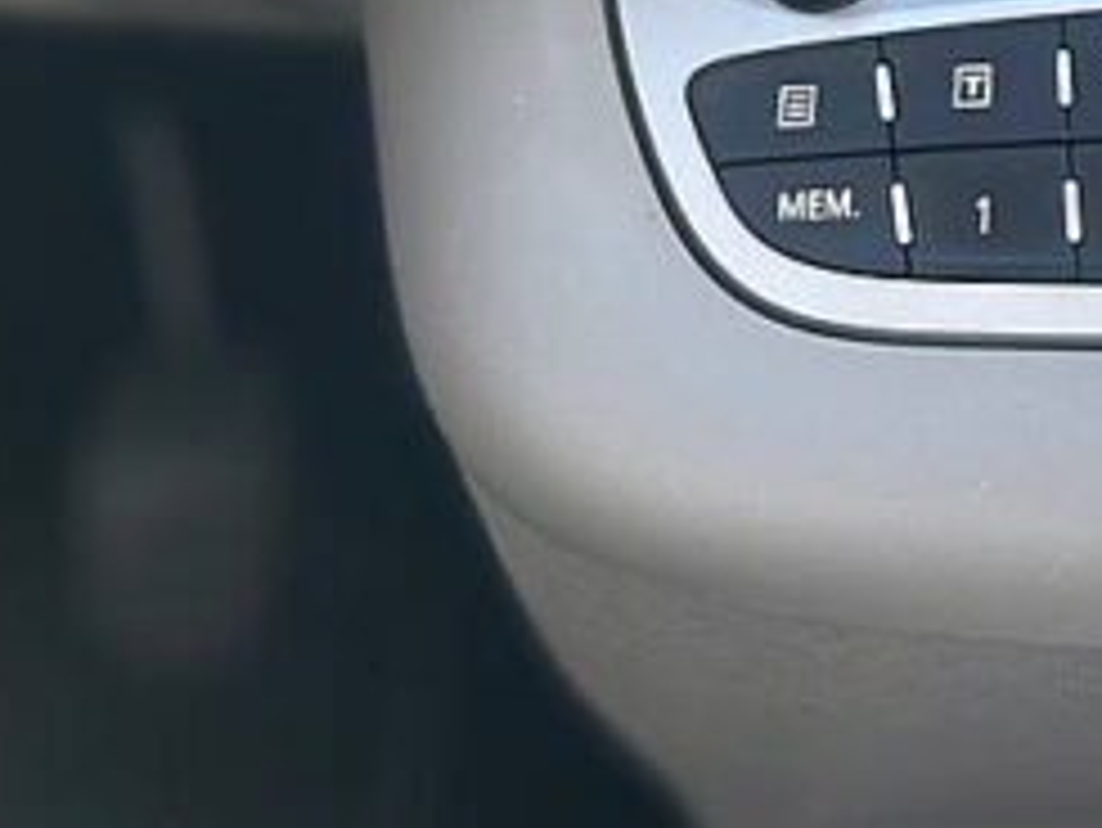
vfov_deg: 15.9
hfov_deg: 21.0
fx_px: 2707
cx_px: 1412
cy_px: -436
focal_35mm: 85
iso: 80
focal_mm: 5.1
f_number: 1.6
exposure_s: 1/121
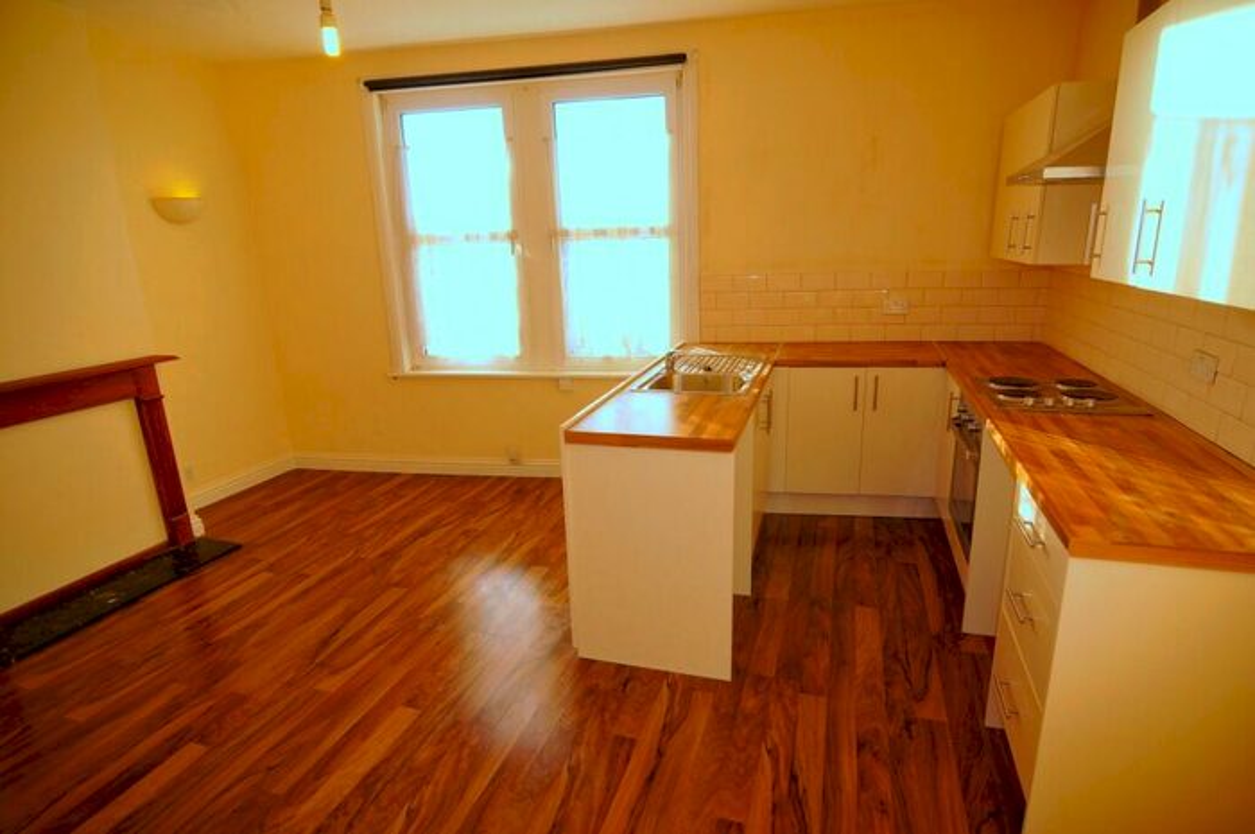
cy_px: 417
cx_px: 628
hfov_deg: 90.1
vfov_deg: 67.3
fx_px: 627
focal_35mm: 18
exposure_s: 1/125
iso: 320
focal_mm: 12
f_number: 4
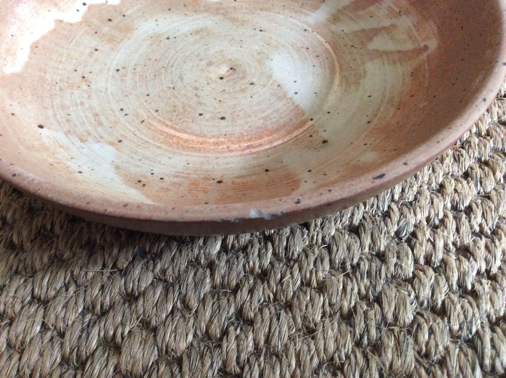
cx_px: 253
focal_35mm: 32
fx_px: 467
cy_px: 189
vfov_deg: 44.1
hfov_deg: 56.9
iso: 250
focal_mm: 3.3
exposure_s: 1/20
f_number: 2.4
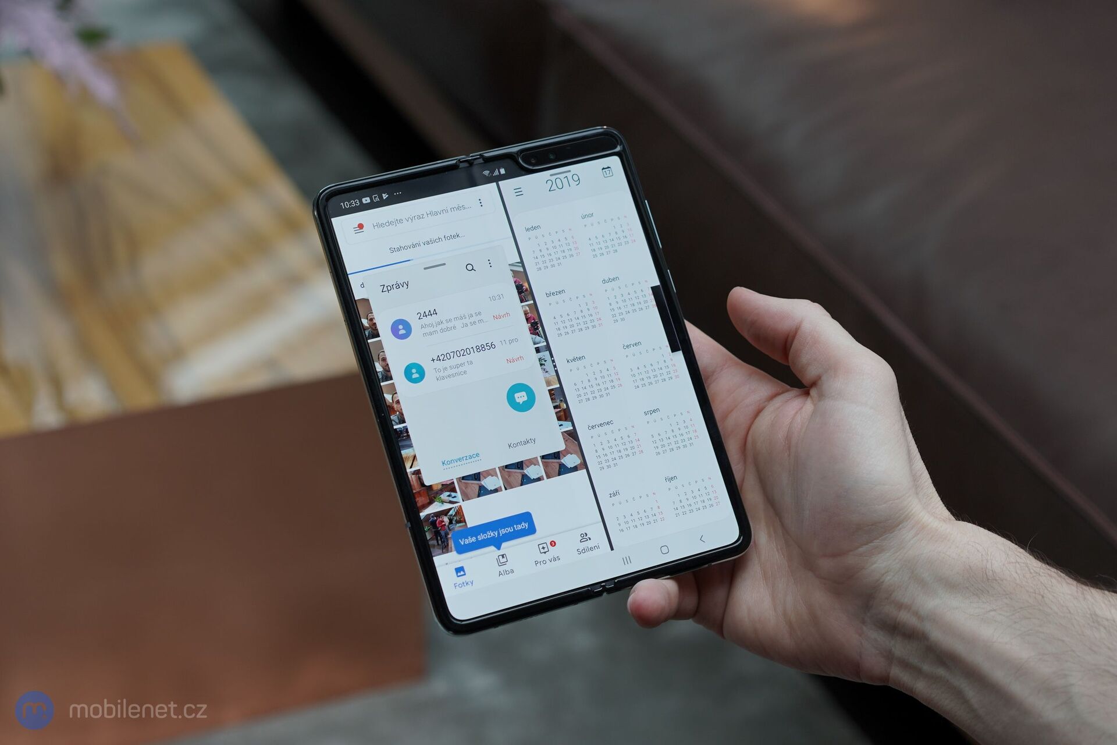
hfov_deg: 36.2
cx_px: 558
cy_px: 372
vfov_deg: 24.6
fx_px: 1706
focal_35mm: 55
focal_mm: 55
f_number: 4.5
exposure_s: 1/50
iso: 160
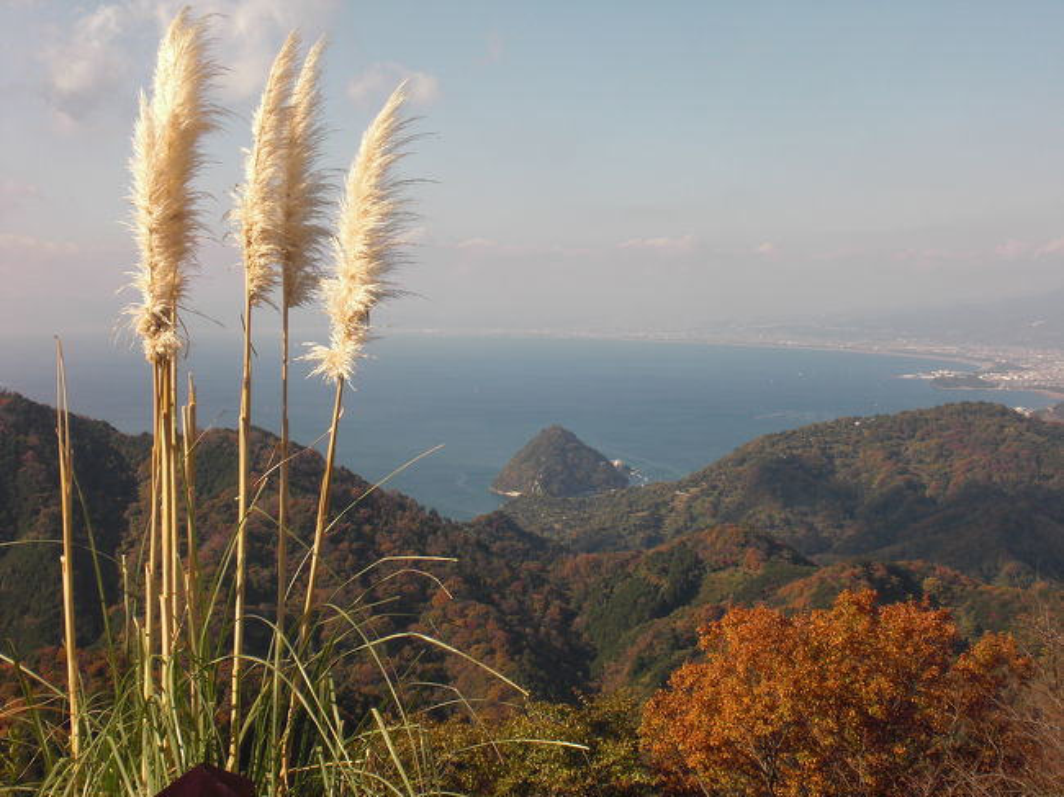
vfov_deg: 28.5
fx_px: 1567
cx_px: 532
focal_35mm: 51
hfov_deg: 37.5
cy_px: 398
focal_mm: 8.44
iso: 64
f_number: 6.4
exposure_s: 1/250
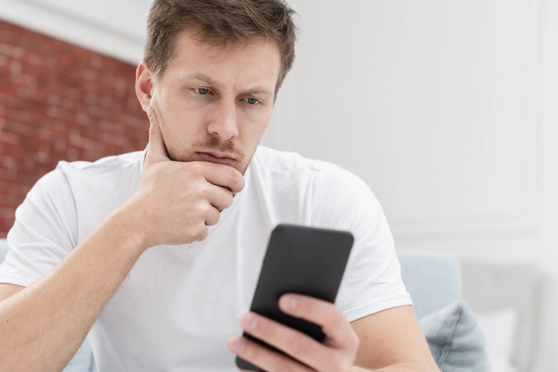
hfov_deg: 30.9
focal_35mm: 65
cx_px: 226
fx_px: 1008
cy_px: 215
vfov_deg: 20.9
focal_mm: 50
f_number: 3.2
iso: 125
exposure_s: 1/125
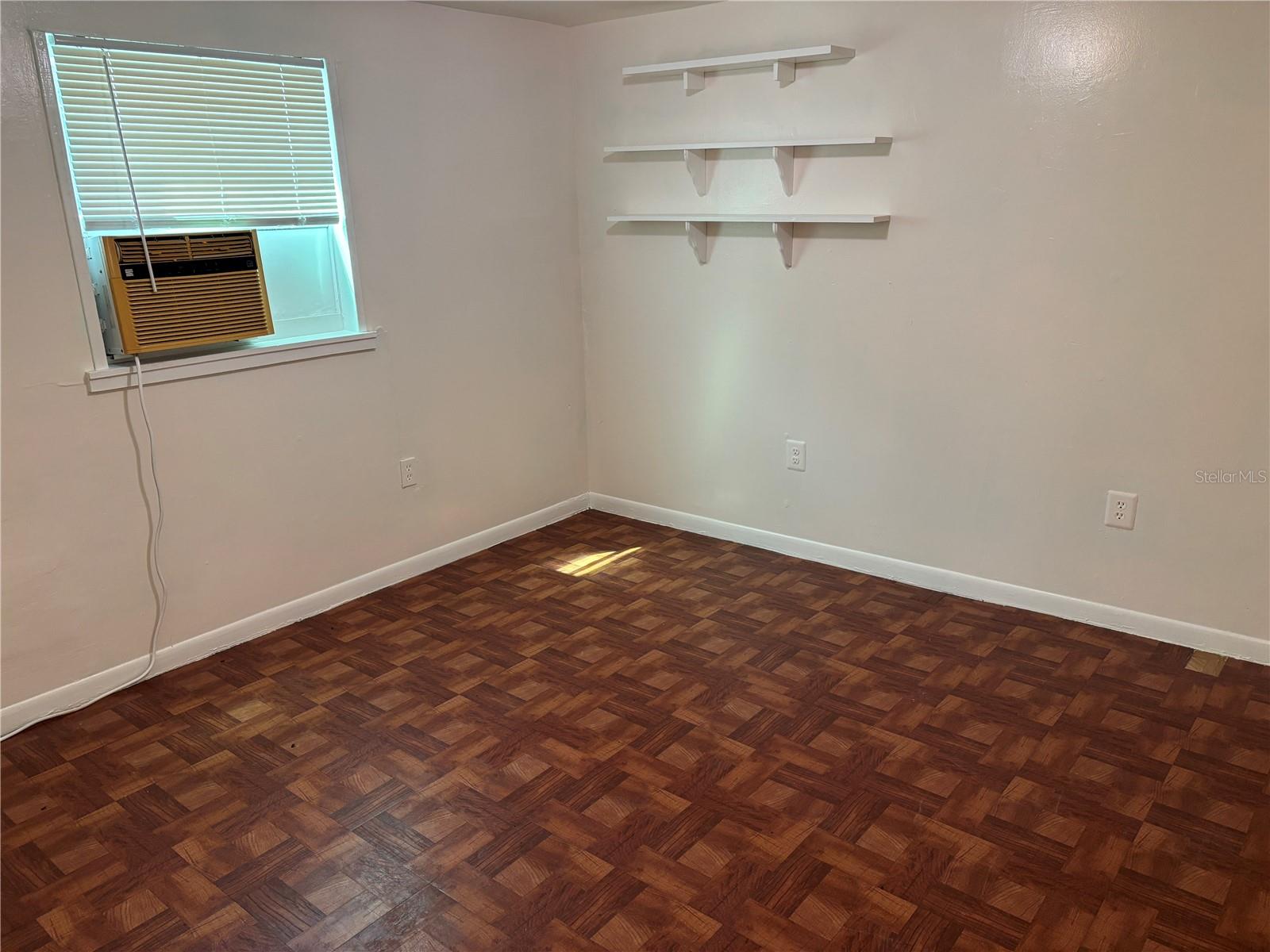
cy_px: 476
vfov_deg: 53.1
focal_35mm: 26
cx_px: 635
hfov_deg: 67.3
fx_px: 954
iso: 160
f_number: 1.6
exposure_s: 1/60
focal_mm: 5.96
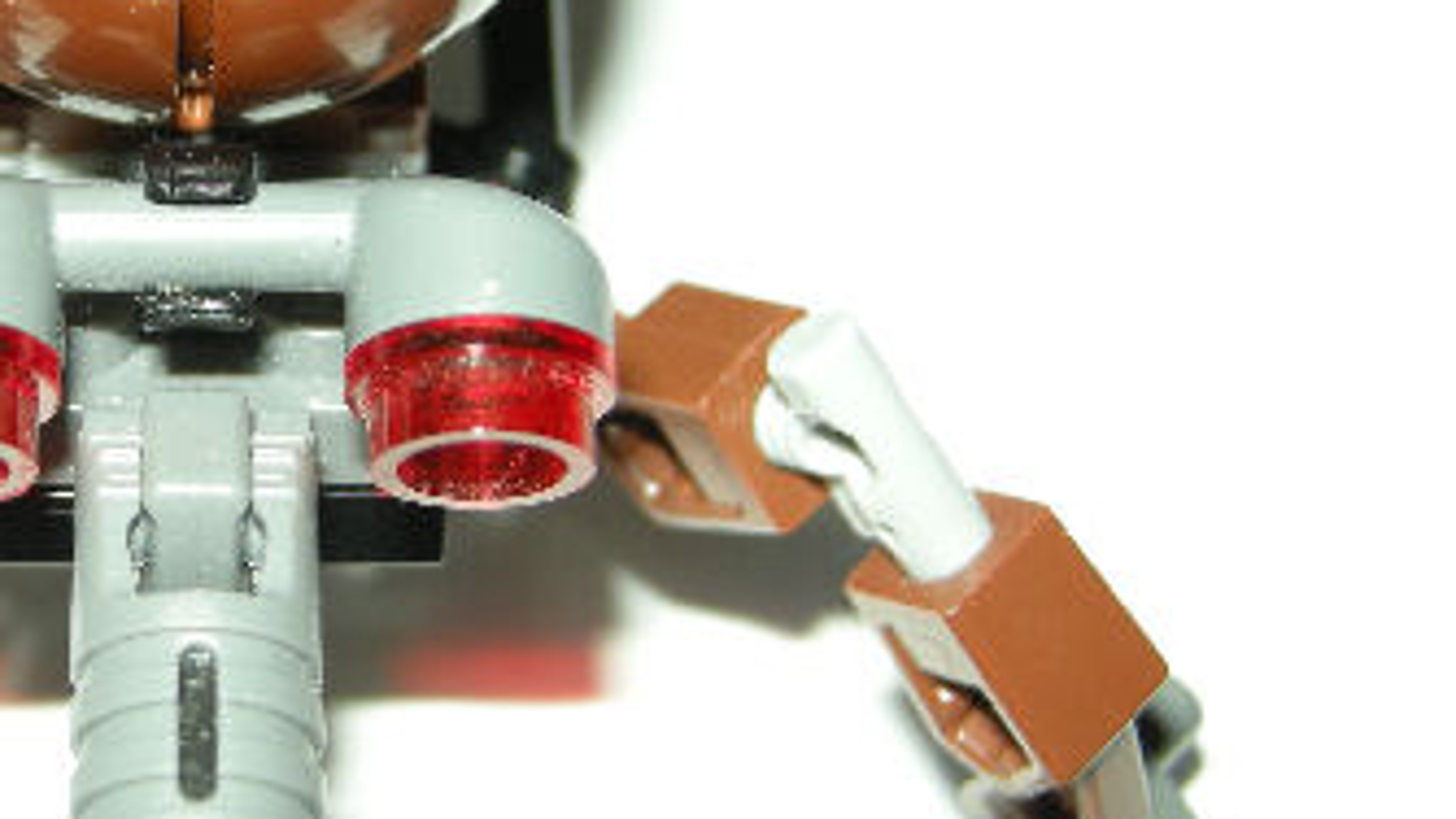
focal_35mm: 98
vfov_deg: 12.3
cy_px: 257
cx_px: 196
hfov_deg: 21.4
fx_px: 3784
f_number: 3.1
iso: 64
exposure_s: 1/60
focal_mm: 10.1
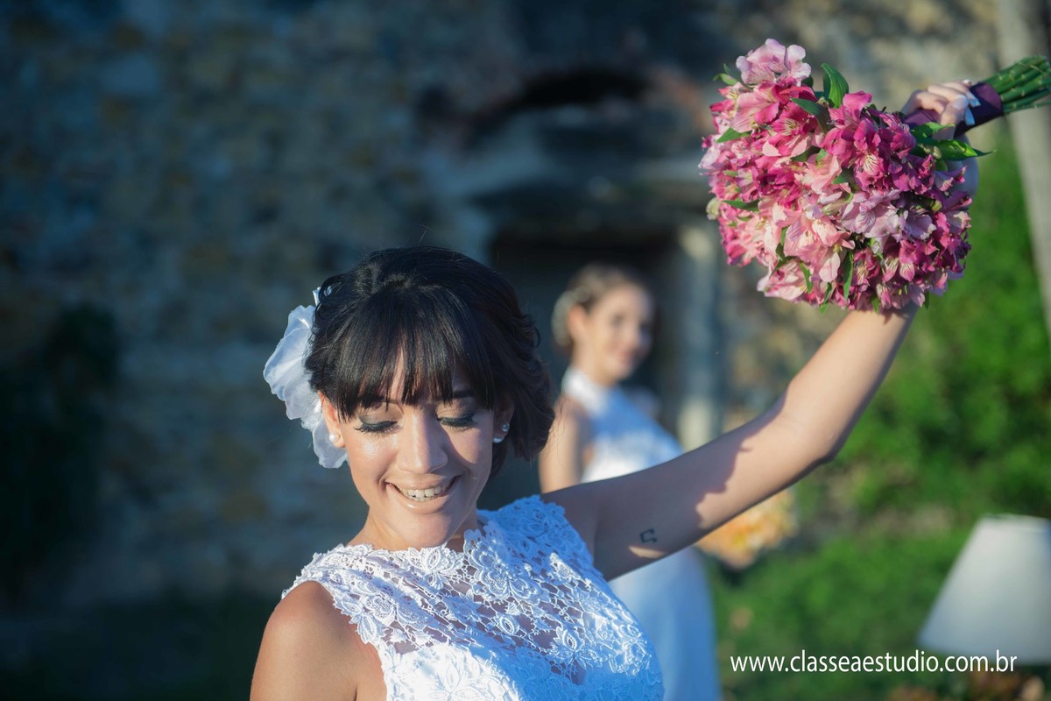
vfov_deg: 19.5
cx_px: 526
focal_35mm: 70
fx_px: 2043
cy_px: 350
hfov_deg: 28.8
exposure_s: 1/160
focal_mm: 70
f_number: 2.8
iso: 50
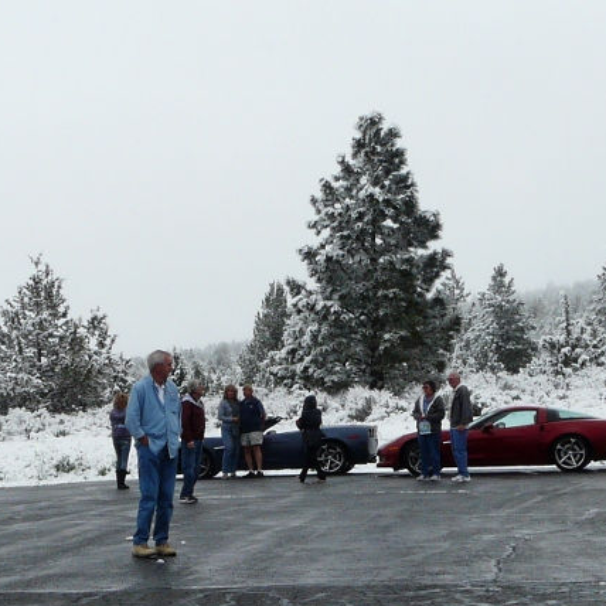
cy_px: 396
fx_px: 2040
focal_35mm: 103
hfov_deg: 16.9
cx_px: 299
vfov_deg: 16.9
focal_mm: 6.4
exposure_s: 1/250
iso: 100
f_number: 5.6
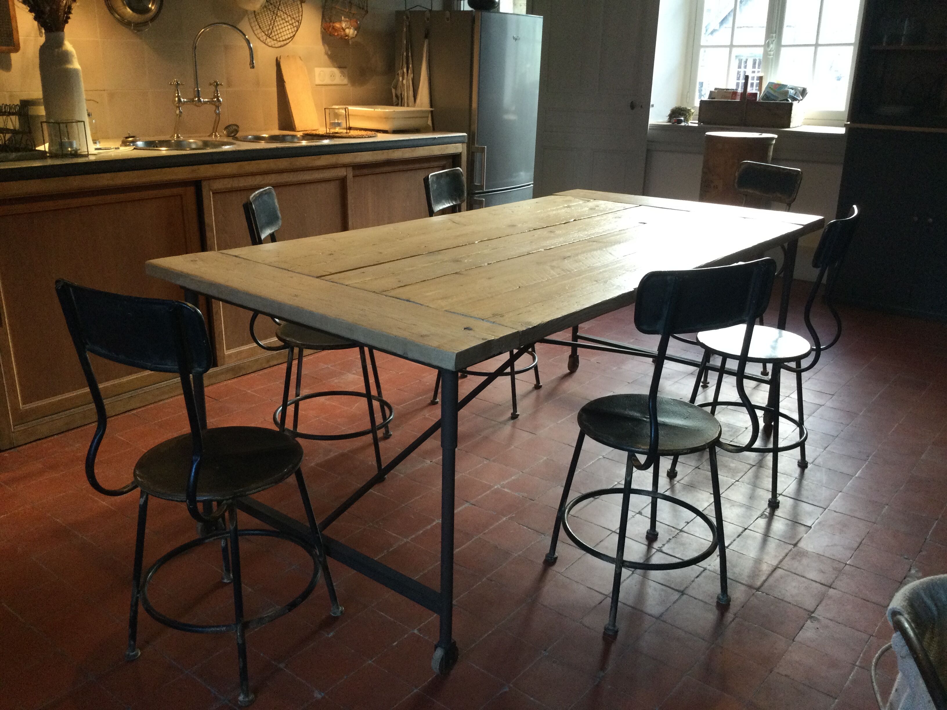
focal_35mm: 31
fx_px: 848
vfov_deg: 45.4
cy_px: 355
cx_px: 474
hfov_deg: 58.4
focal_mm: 3.3
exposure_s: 1/33
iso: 125
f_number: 2.4
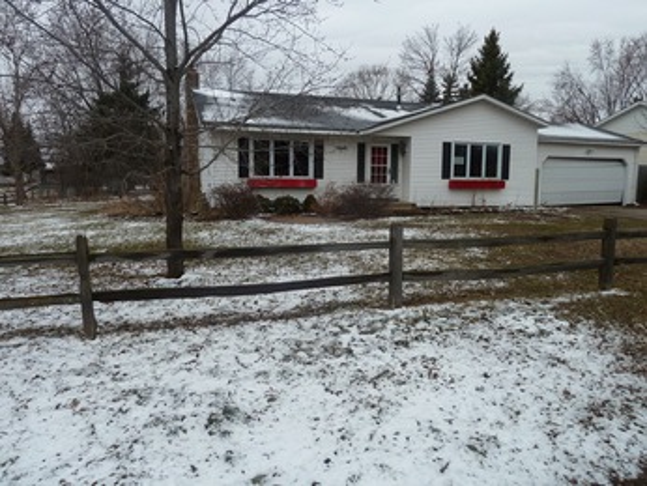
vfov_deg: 54.9
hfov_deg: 69.4
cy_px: 243
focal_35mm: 25
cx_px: 324
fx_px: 468
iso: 80
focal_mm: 4.1
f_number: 4
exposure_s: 1/320
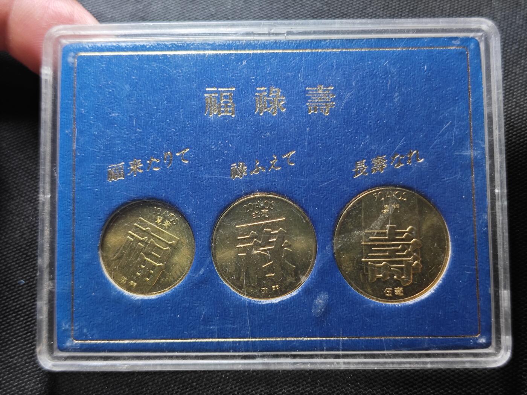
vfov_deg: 29.7
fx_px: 746
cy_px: 198
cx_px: 264
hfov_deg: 38.9
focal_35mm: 49
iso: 160
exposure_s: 1/54.4
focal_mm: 5.84
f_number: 1.6
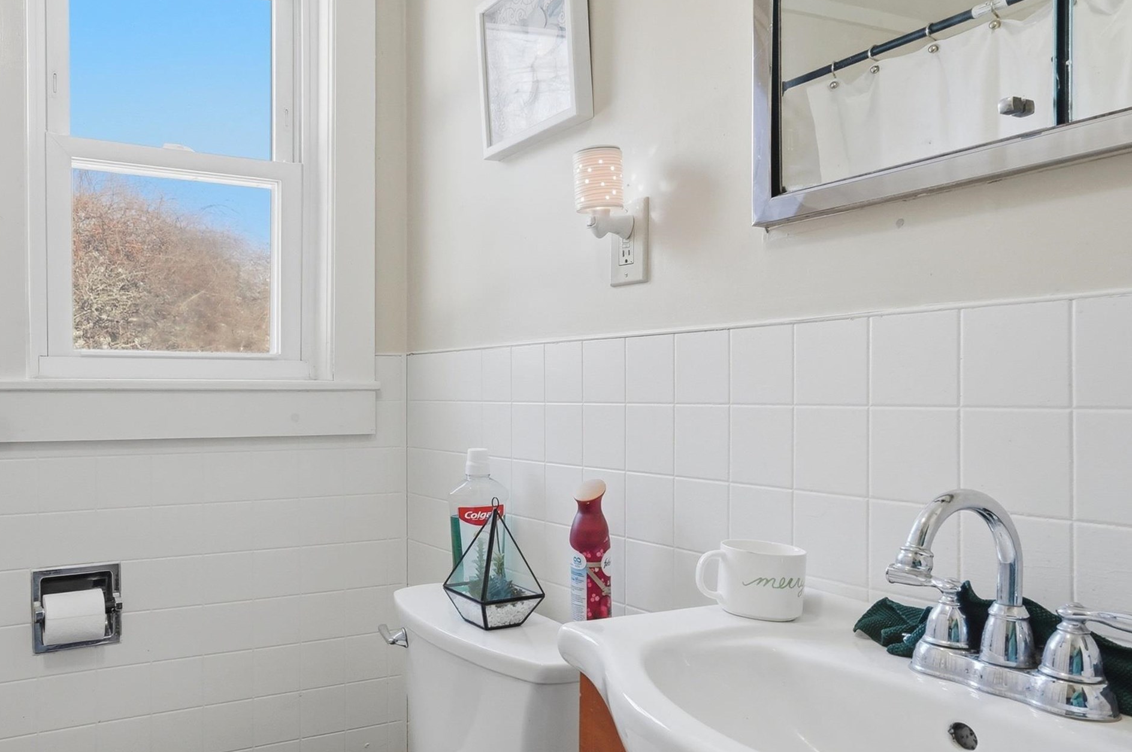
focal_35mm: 27
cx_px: 413
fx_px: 842
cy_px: 382
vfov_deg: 48.1
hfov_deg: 66.6
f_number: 7.1
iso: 800
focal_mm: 11
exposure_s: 1/500
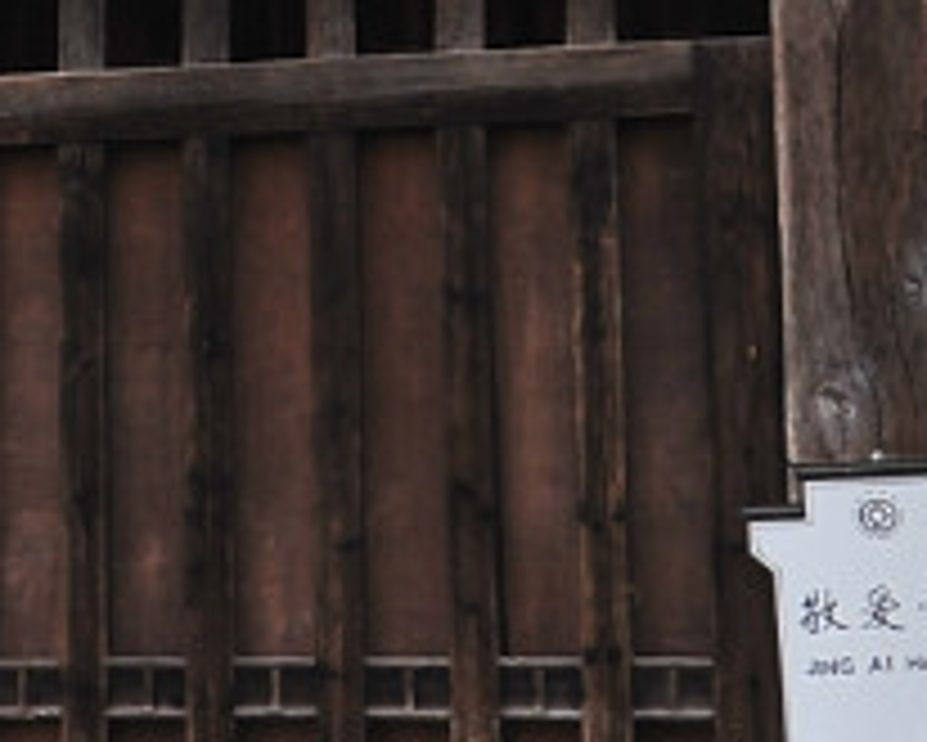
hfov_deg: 9.9
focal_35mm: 175
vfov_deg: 8.8
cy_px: -67
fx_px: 4804
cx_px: -1130
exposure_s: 1/200
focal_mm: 24
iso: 200
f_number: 7.1
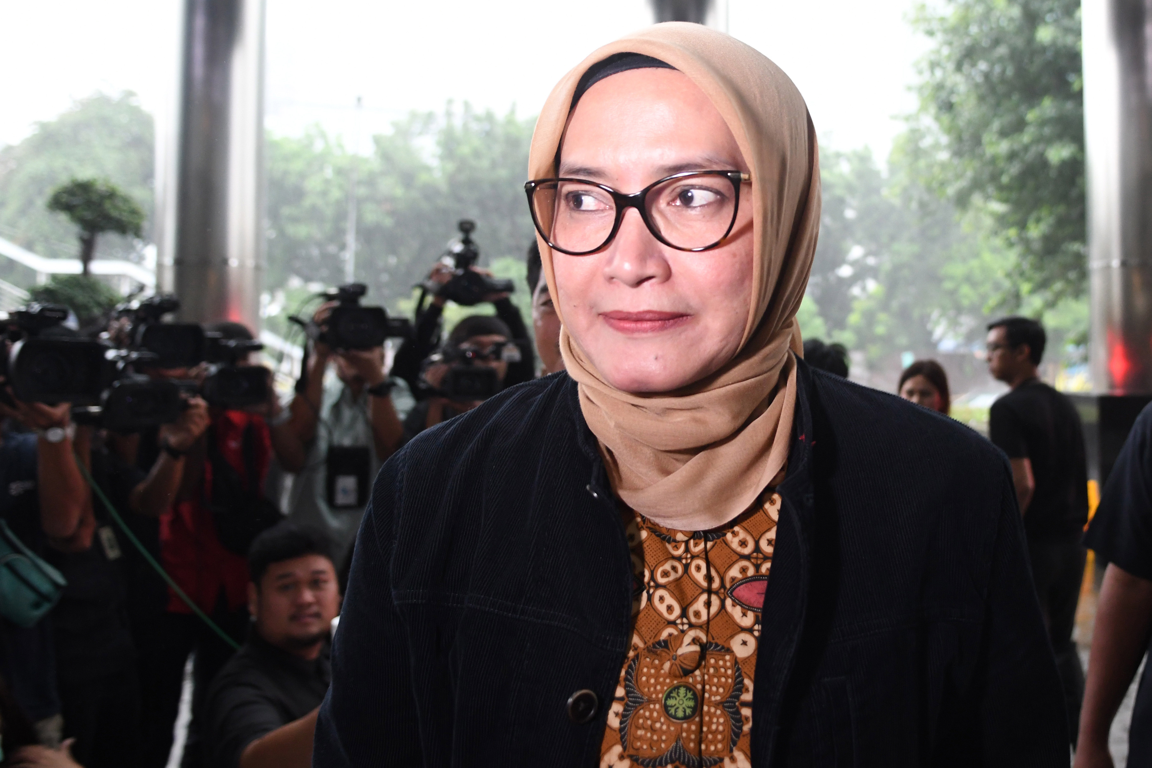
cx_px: 576
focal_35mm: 26
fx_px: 816
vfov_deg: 50.4
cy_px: 384
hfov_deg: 70.4
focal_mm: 17
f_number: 2.8
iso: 1250
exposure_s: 1/100
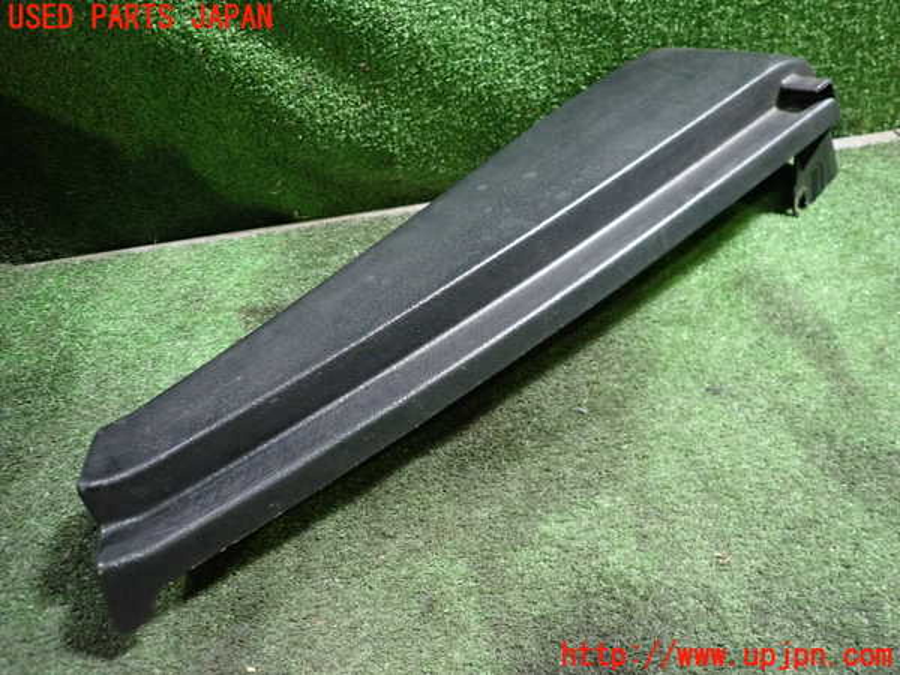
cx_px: 450
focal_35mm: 25
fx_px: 650
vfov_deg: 54.9
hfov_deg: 69.4
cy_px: 338
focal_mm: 4.5
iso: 640
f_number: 2
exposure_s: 1/30
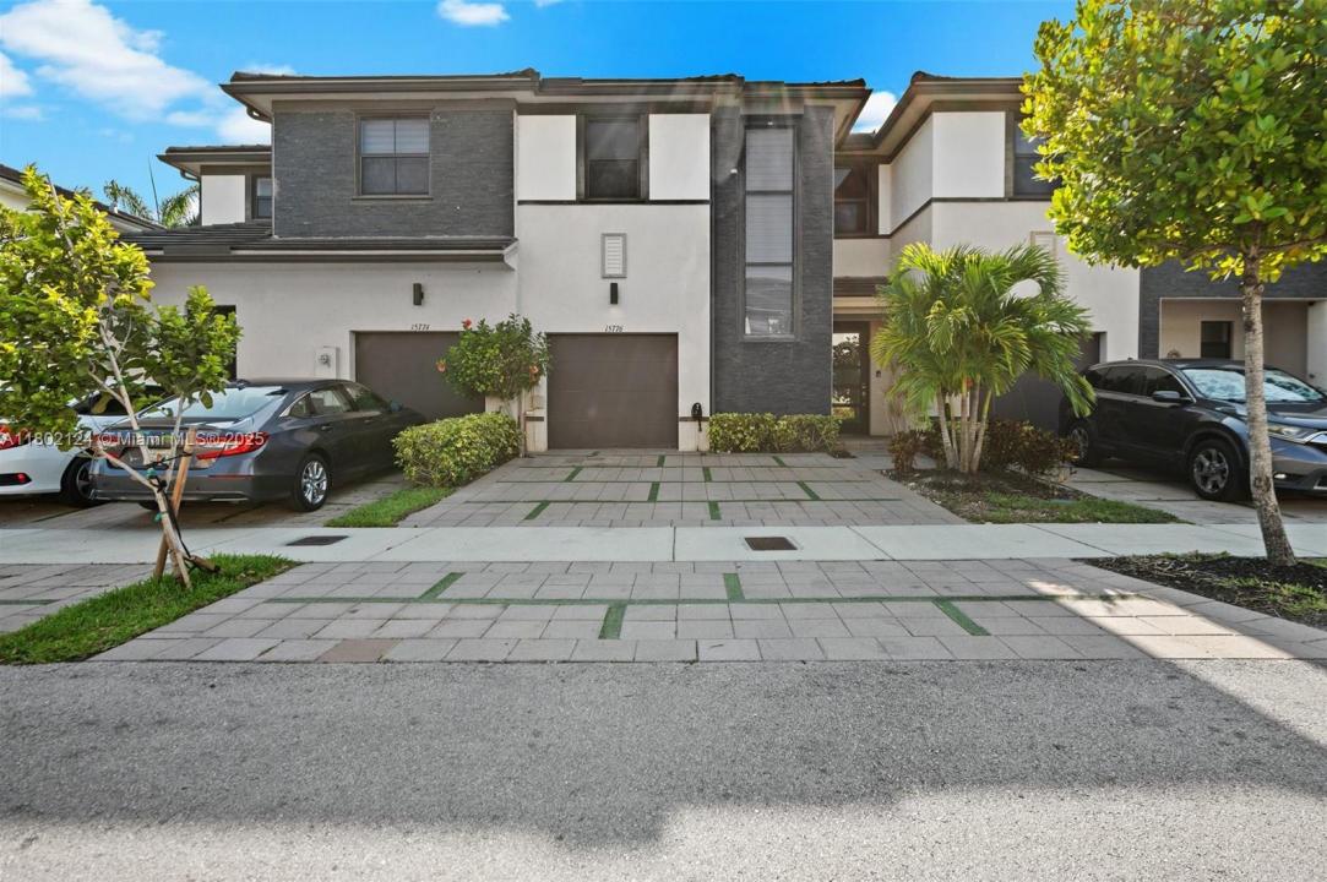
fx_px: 663
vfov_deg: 67.3
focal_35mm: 18
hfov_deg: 90.1
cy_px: 441
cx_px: 664
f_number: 8
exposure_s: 1/200
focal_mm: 18
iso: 200
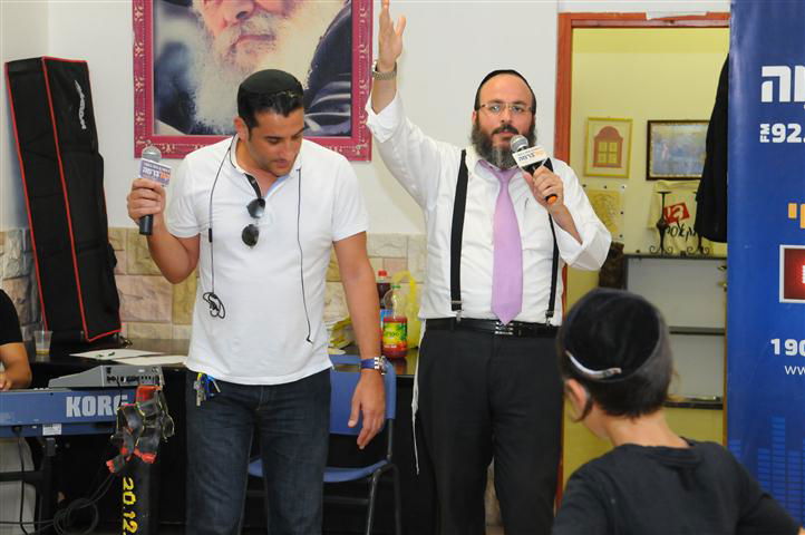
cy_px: 268
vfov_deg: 18.1
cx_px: 402
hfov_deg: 27.0
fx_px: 1676
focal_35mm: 75
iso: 1600
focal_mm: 50
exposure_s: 1/125
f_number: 5.6
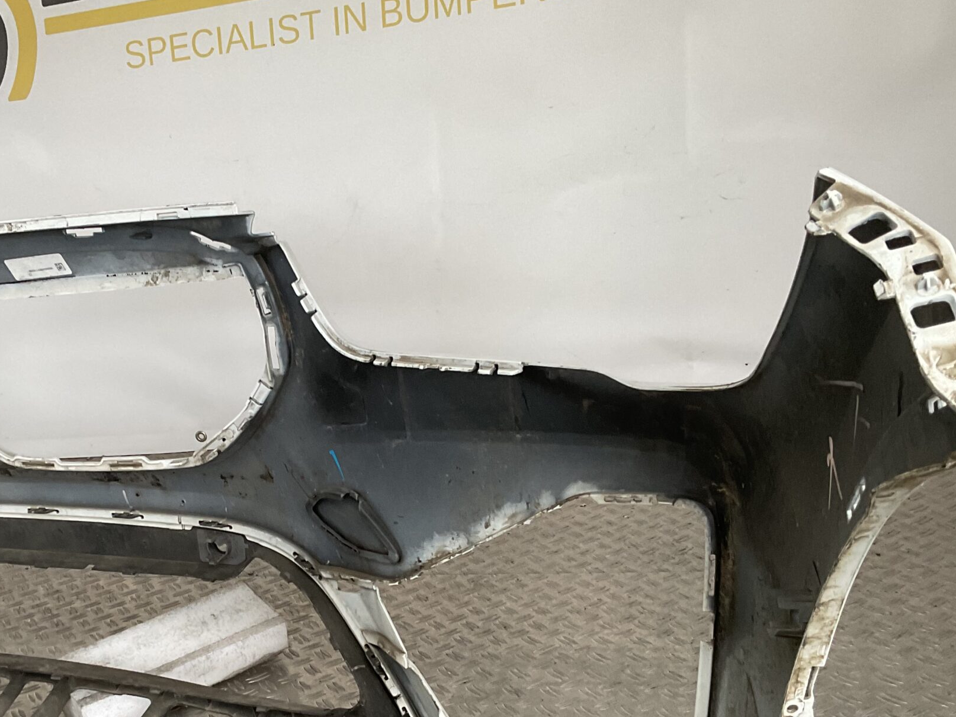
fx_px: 1270
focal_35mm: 46
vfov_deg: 30.9
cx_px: 336
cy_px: 546
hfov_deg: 40.8
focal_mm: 3
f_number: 1.8
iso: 80
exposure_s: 1/50
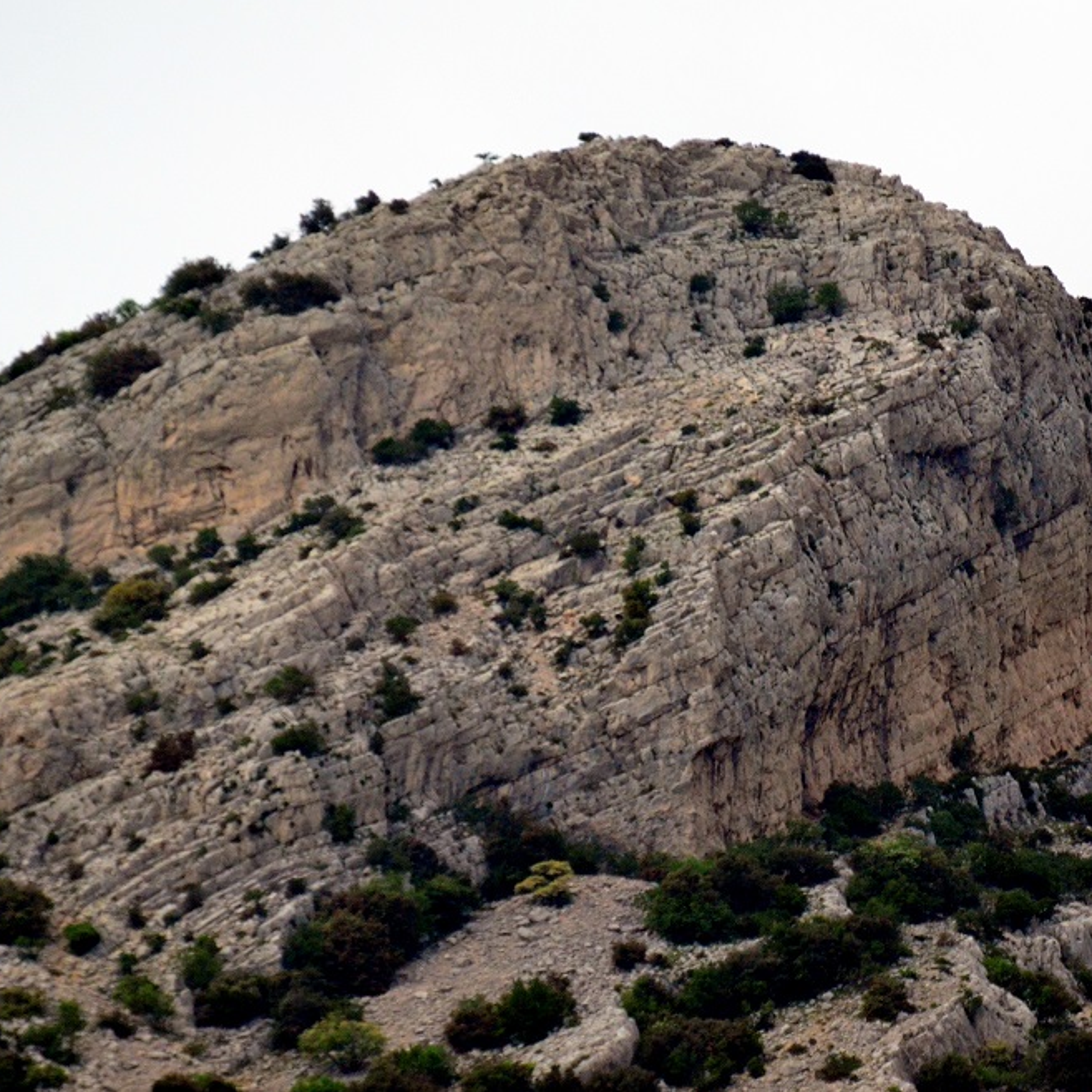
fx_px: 20665
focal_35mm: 579
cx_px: 671
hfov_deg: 3.0
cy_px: 547
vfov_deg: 3.0
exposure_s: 1/8000
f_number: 6.3
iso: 2800
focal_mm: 300
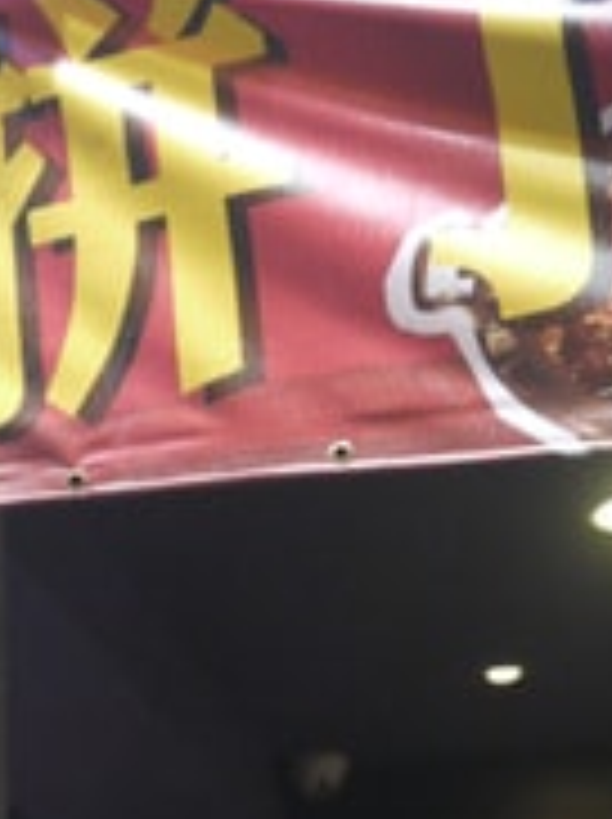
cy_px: 1130
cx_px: -148
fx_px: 3332
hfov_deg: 10.3
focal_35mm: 141
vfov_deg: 13.4
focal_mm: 20
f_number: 1.7
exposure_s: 1/40
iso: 400
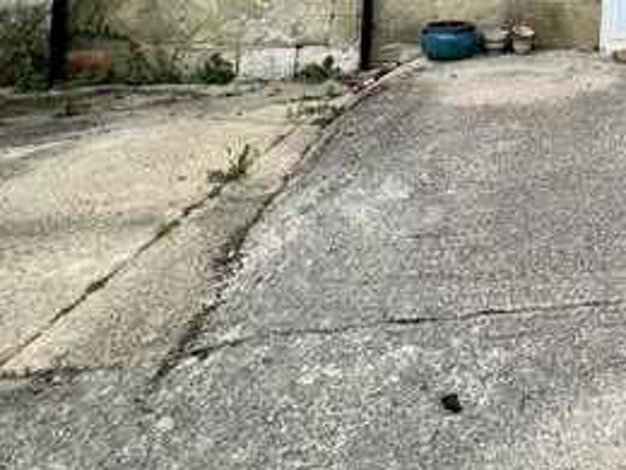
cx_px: 761
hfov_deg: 38.2
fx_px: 633
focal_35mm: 35
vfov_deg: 33.7
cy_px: -81
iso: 32
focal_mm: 1.57
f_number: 1.8
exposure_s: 1/686
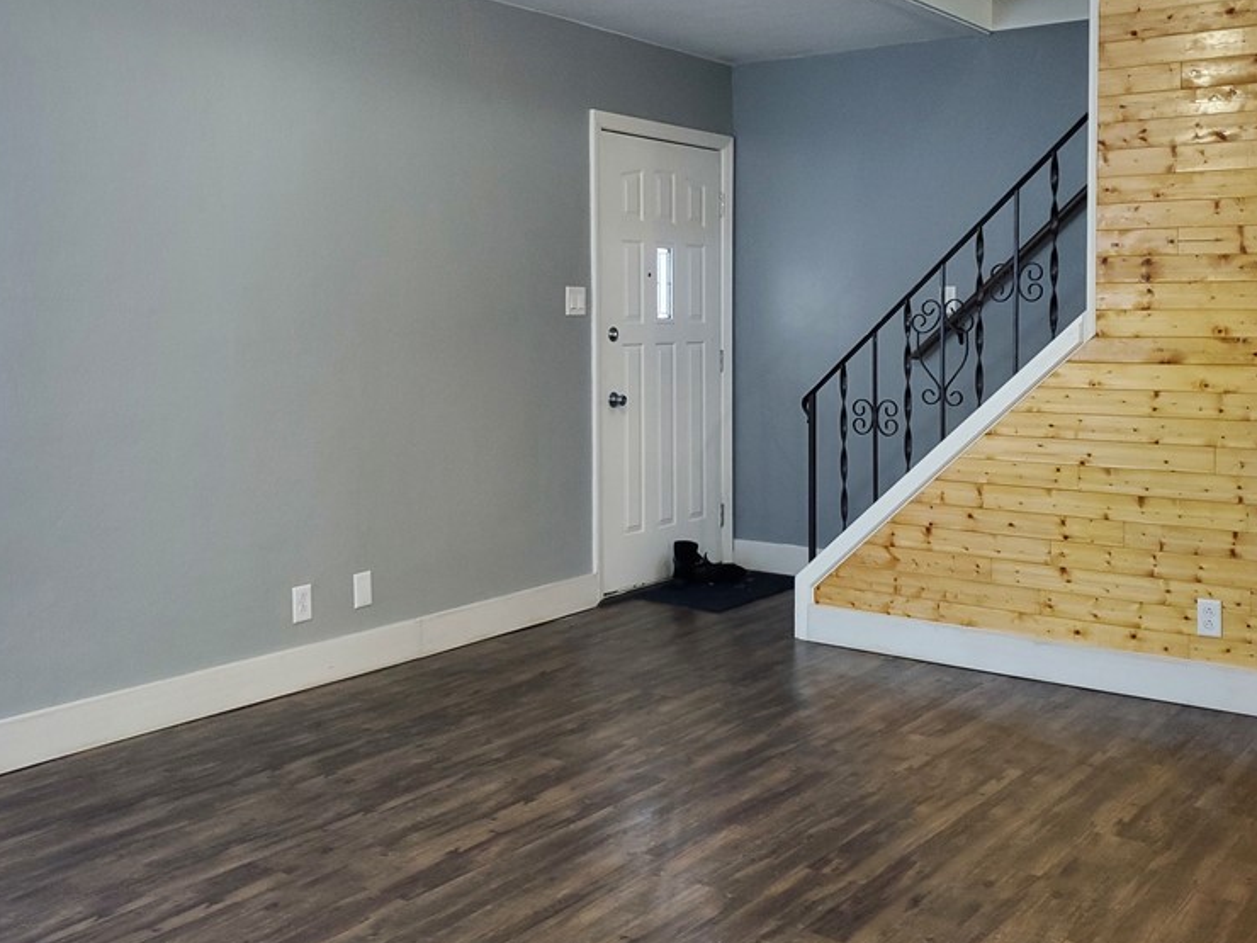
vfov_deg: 39.5
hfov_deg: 51.3
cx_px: 688
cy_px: 384
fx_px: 1307
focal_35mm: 36
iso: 250
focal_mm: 4.3
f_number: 1.5
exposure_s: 1/40
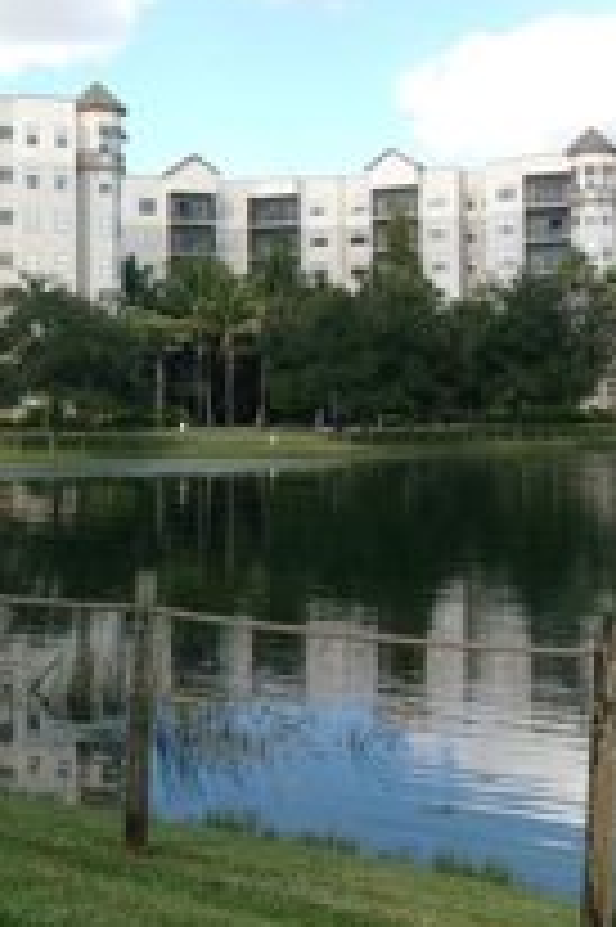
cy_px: 364
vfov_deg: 38.7
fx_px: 1311
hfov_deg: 26.1
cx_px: 144
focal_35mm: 51
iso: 100
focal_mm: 5.1
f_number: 10.8
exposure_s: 1/52
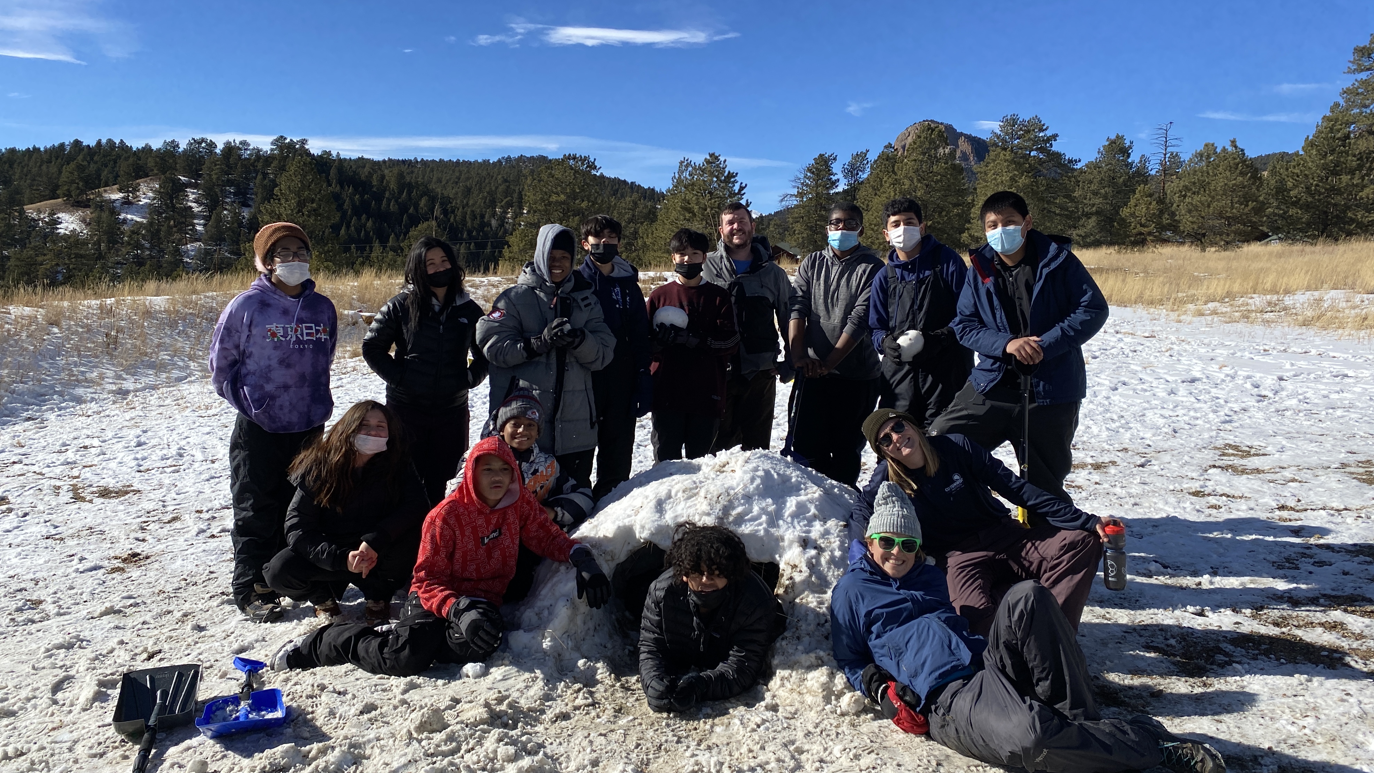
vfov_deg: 40.1
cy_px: 355
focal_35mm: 29
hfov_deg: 66.1
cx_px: 703
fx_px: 1057
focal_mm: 4.25
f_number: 1.8
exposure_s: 1/4115
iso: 32
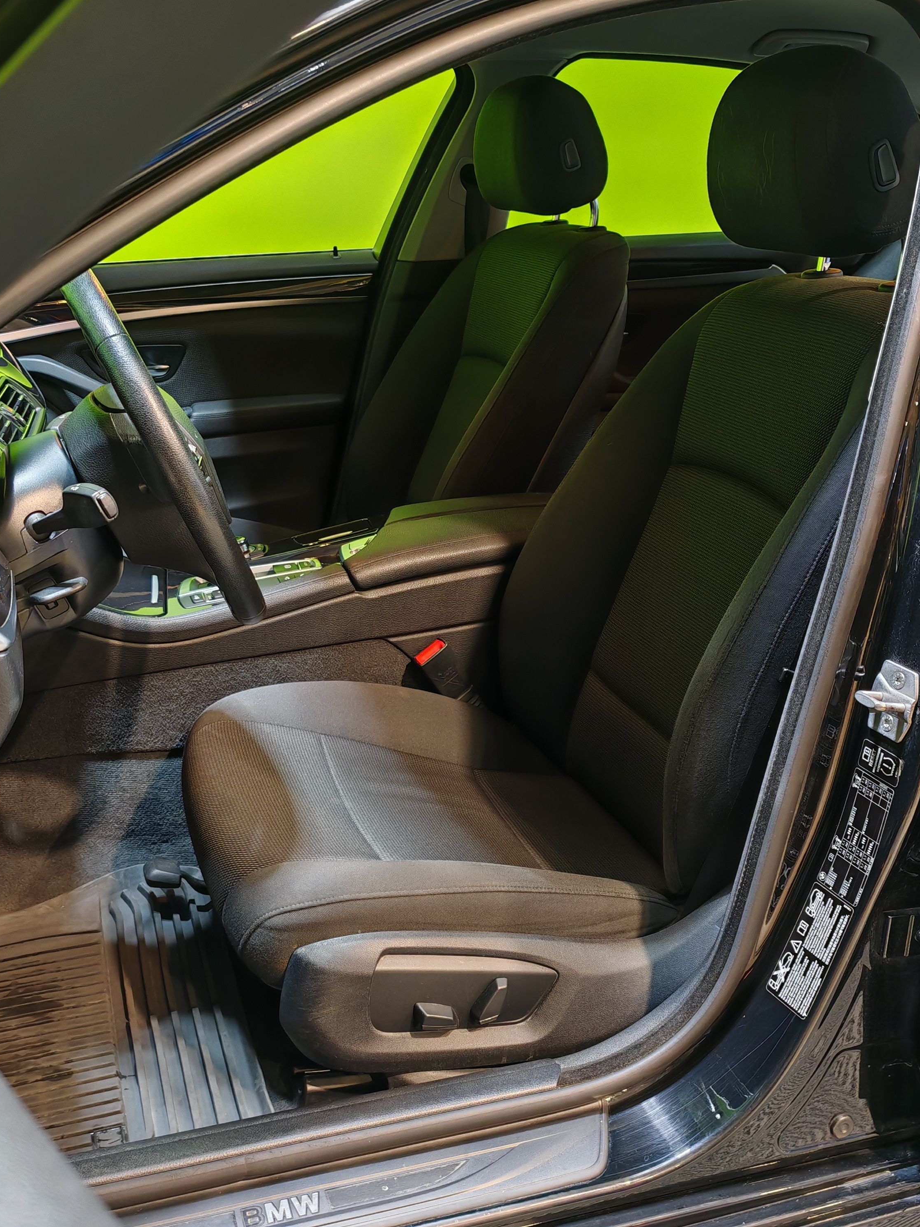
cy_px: 597
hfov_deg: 38.6
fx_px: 1311
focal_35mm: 37
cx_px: 414
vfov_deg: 50.1
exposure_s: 1/50
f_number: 1.4
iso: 80
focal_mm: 6.83
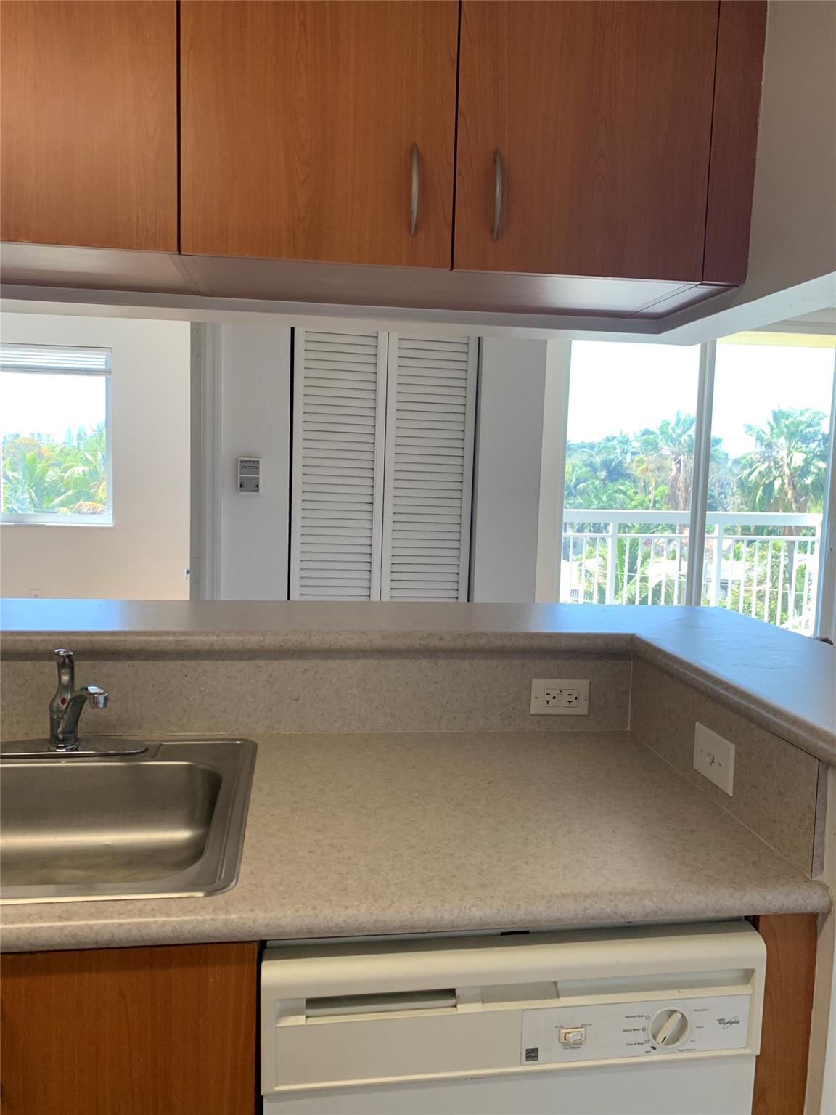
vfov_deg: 67.3
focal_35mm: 26
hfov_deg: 53.1
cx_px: 418
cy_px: 558
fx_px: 837
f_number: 1.8
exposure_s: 1/121
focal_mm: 4.25
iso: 80
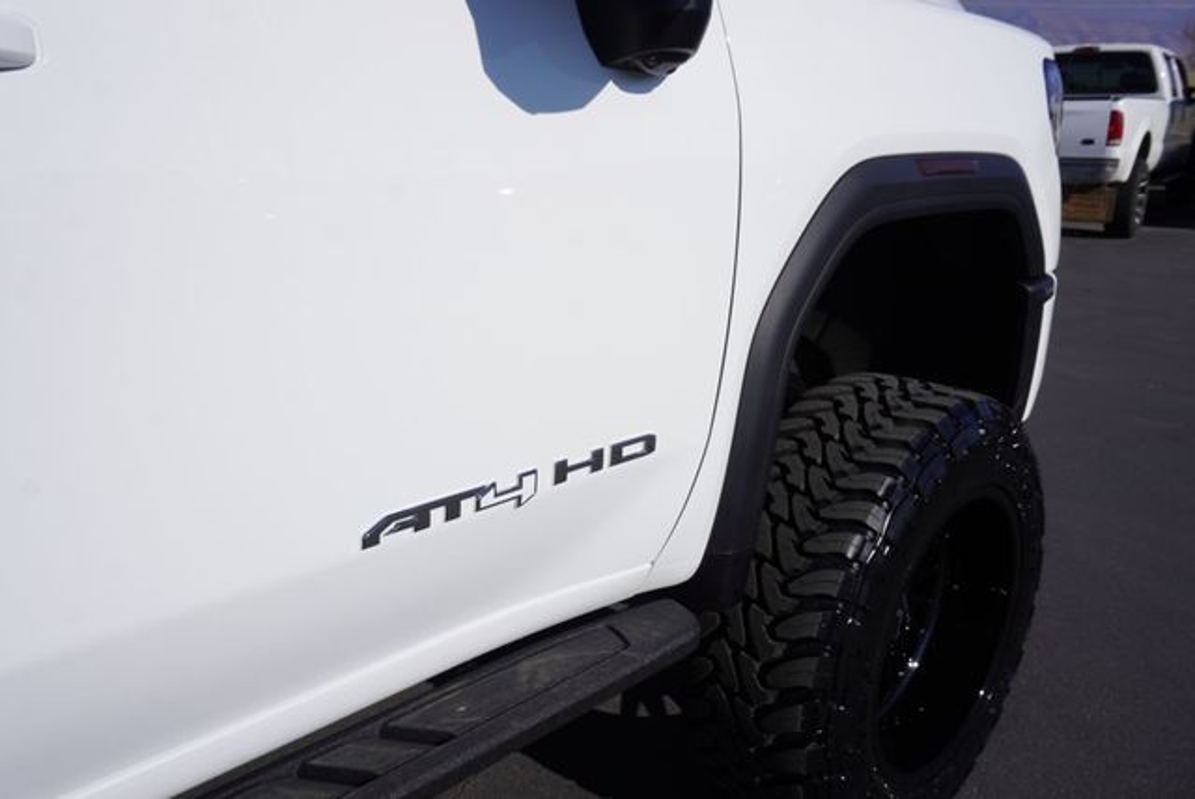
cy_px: 400
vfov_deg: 43.7
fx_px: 997
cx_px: 598
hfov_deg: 61.9
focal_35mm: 30
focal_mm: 20
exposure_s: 1/400
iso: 100
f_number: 10
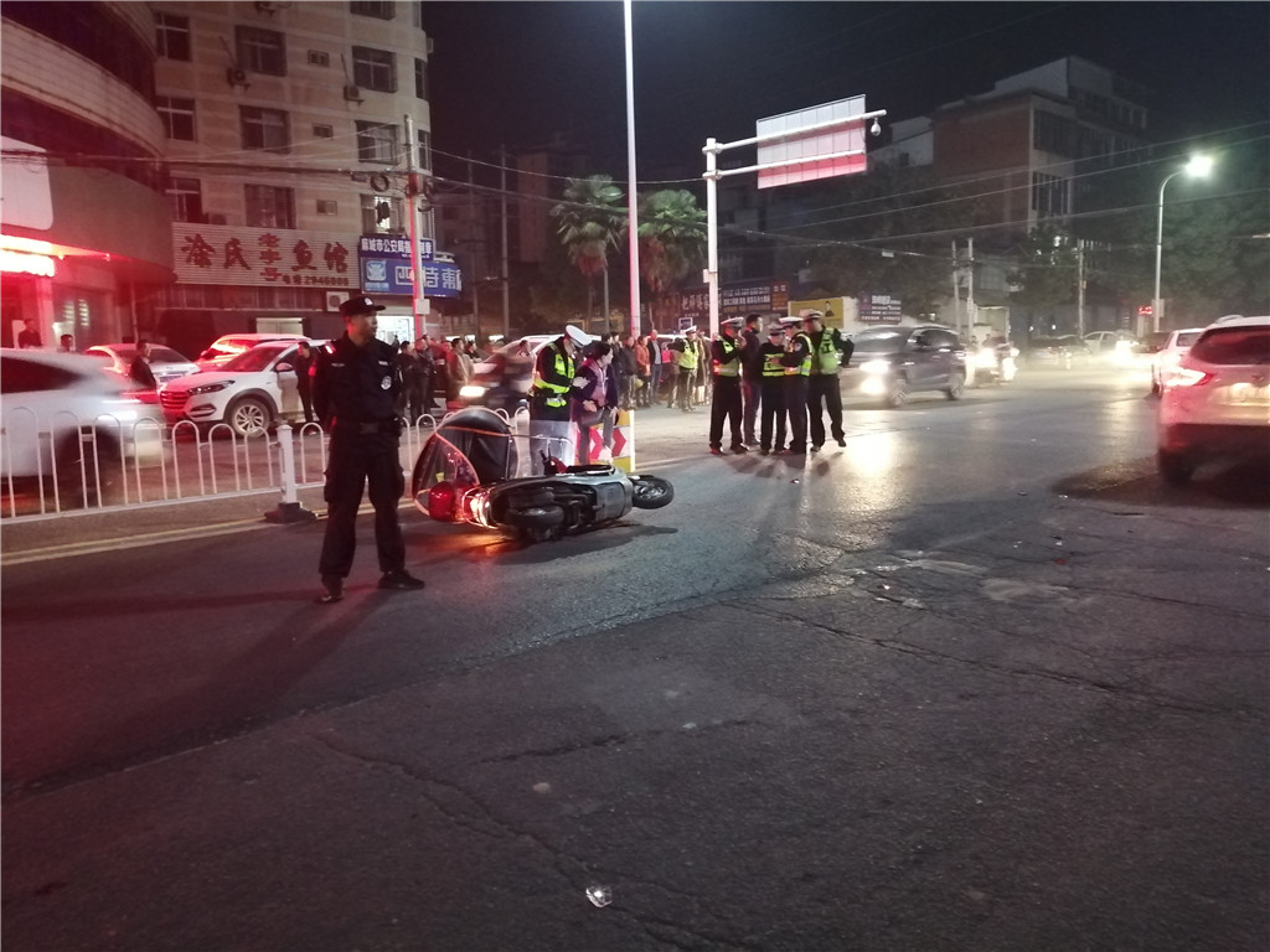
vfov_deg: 53.1
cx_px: 635
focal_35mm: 26
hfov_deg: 67.3
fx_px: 954
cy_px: 476
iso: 1000
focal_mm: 3.62
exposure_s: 1/12.5
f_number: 1.8
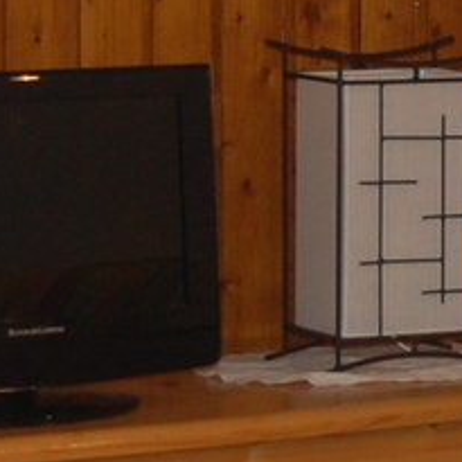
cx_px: 527
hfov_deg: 7.3
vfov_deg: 7.3
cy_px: 313
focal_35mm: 239
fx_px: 3609
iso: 400
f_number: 4
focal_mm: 24
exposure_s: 1/60
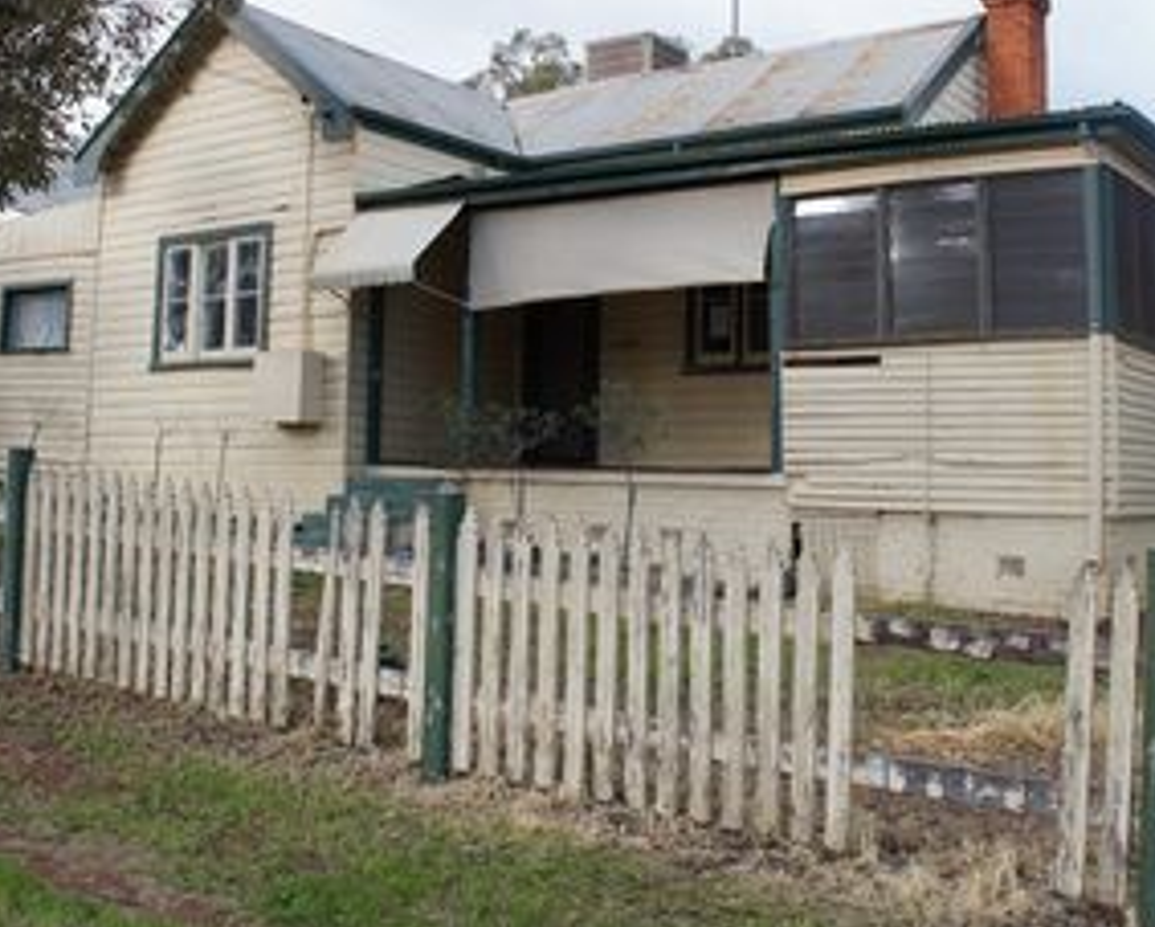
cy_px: 337
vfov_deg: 35.5
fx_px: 1437
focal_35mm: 42
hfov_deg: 43.6
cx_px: 686
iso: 200
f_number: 5.6
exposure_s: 1/320
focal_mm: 18
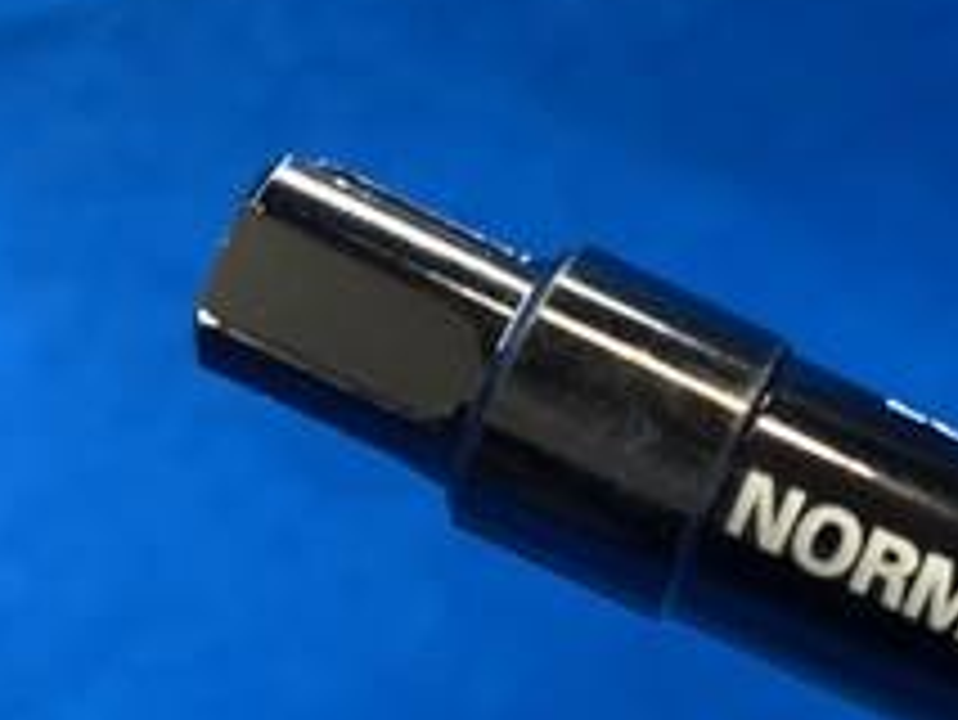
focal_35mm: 78
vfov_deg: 18.7
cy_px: 580
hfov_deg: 24.4
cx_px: 841
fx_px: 2160
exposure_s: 1/60
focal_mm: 4.25
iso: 200
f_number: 1.8
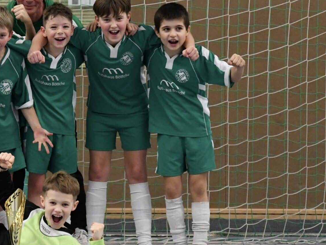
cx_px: 44
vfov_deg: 14.2
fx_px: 979
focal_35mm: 104
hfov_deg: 18.6
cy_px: 108
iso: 8000
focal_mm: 60
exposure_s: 1/800
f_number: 2.8
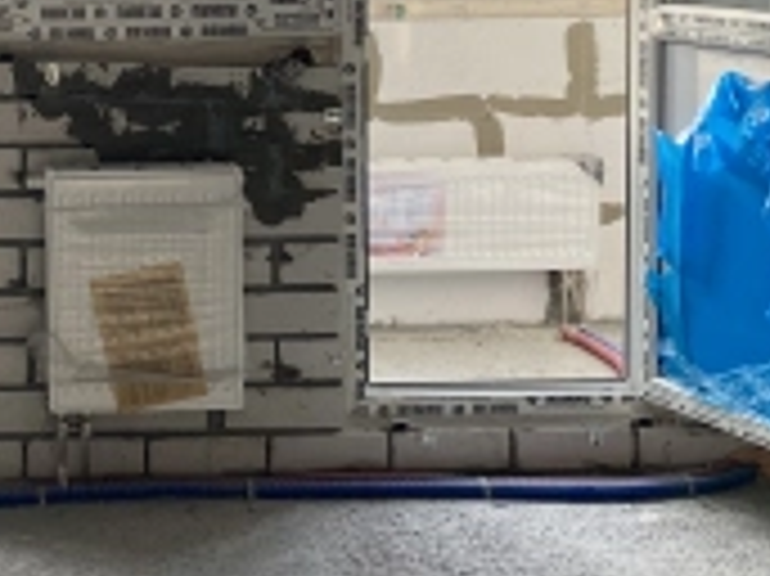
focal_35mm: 95
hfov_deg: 19.9
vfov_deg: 15.3
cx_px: -45
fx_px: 2112
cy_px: 18
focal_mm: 4.25
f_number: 1.8
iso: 64
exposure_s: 1/122
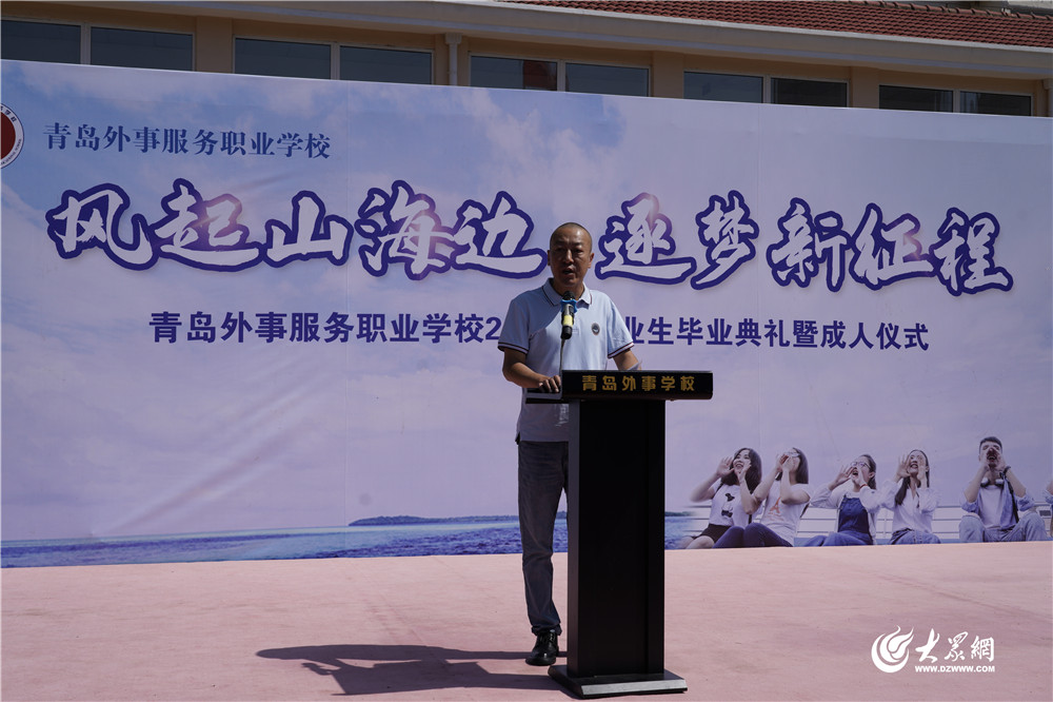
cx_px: 526
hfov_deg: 45.4
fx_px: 1257
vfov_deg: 31.2
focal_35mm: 43
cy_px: 351
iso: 100
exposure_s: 1/640
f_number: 8
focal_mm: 43
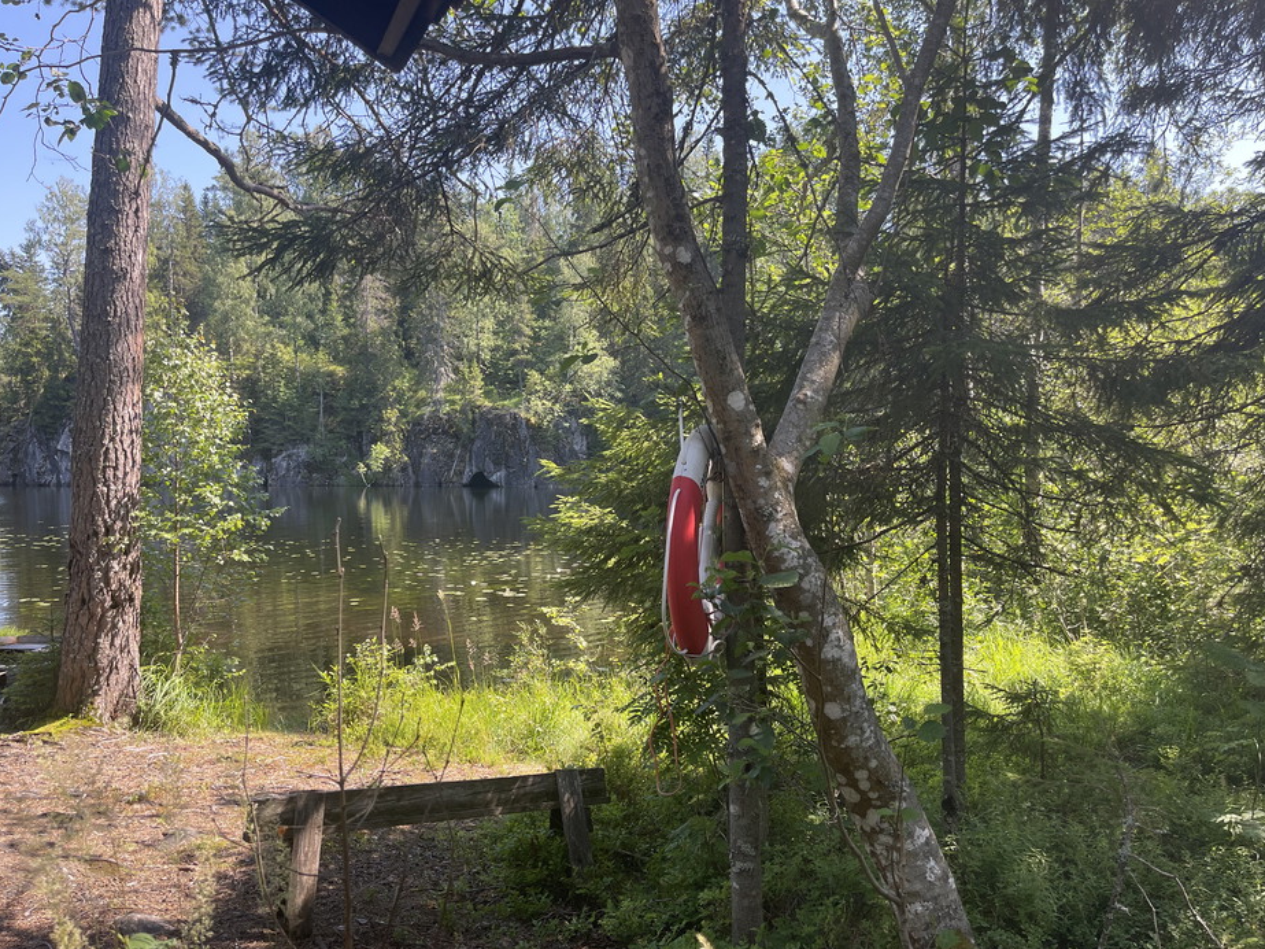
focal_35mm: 26
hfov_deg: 67.3
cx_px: 629
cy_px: 483
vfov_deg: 53.0
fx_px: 950
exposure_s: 1/455
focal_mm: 5.1
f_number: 1.6
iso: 32
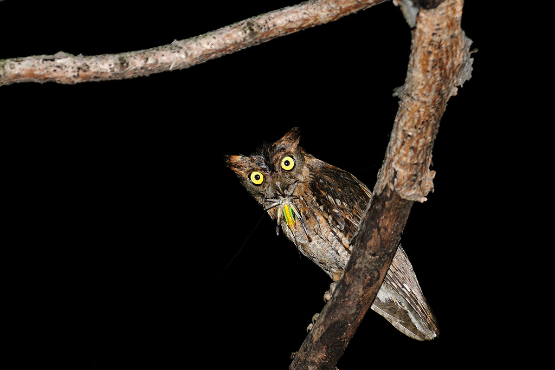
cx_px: 278
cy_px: 185
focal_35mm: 450
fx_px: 6938
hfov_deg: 4.6
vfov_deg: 3.1
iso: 400
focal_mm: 300
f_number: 5
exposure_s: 1/160
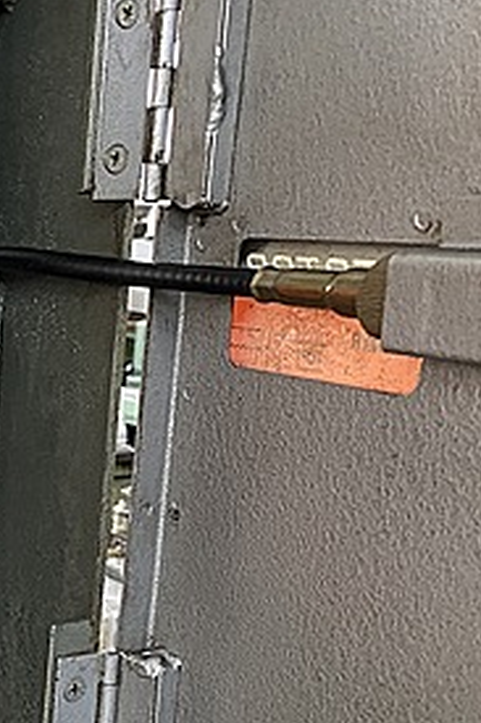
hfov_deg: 18.3
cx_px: -310
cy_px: 599
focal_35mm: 63
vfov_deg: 30.9
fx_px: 1264
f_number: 1.8
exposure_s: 1/60
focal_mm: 4.25
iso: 400
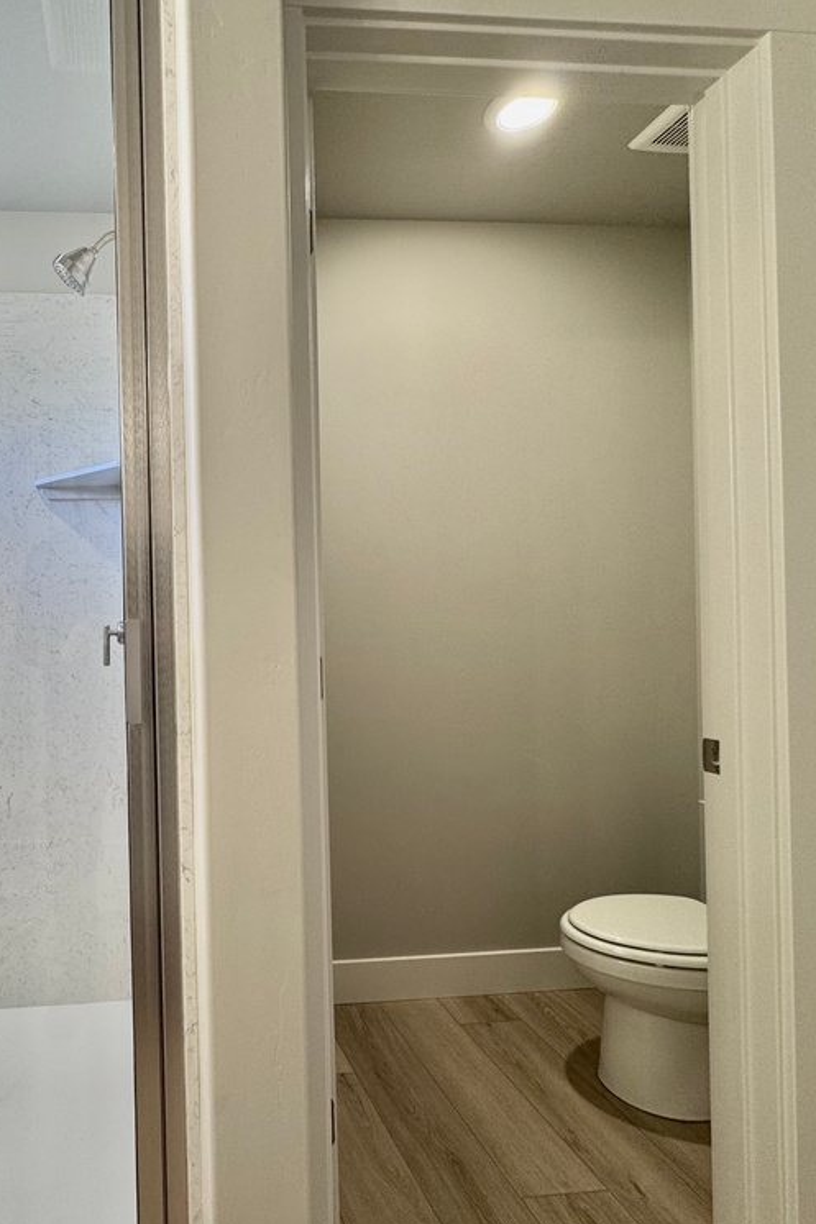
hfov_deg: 56.7
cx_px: 146
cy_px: 628
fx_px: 680
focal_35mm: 20
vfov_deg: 84.0
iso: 100
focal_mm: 2.22
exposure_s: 1/120
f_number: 2.2
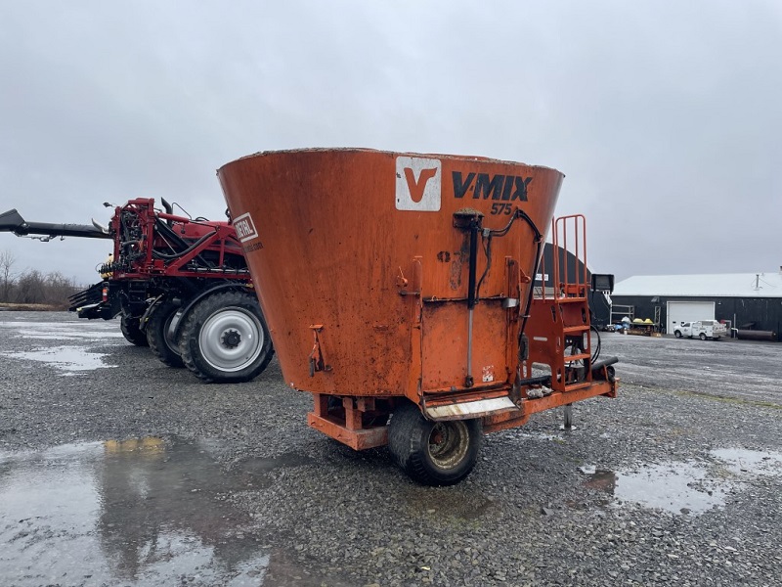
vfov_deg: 53.1
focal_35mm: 26
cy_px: 294
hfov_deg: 67.3
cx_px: 391
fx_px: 587
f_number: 1.6
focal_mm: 4.2
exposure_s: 1/711
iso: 32
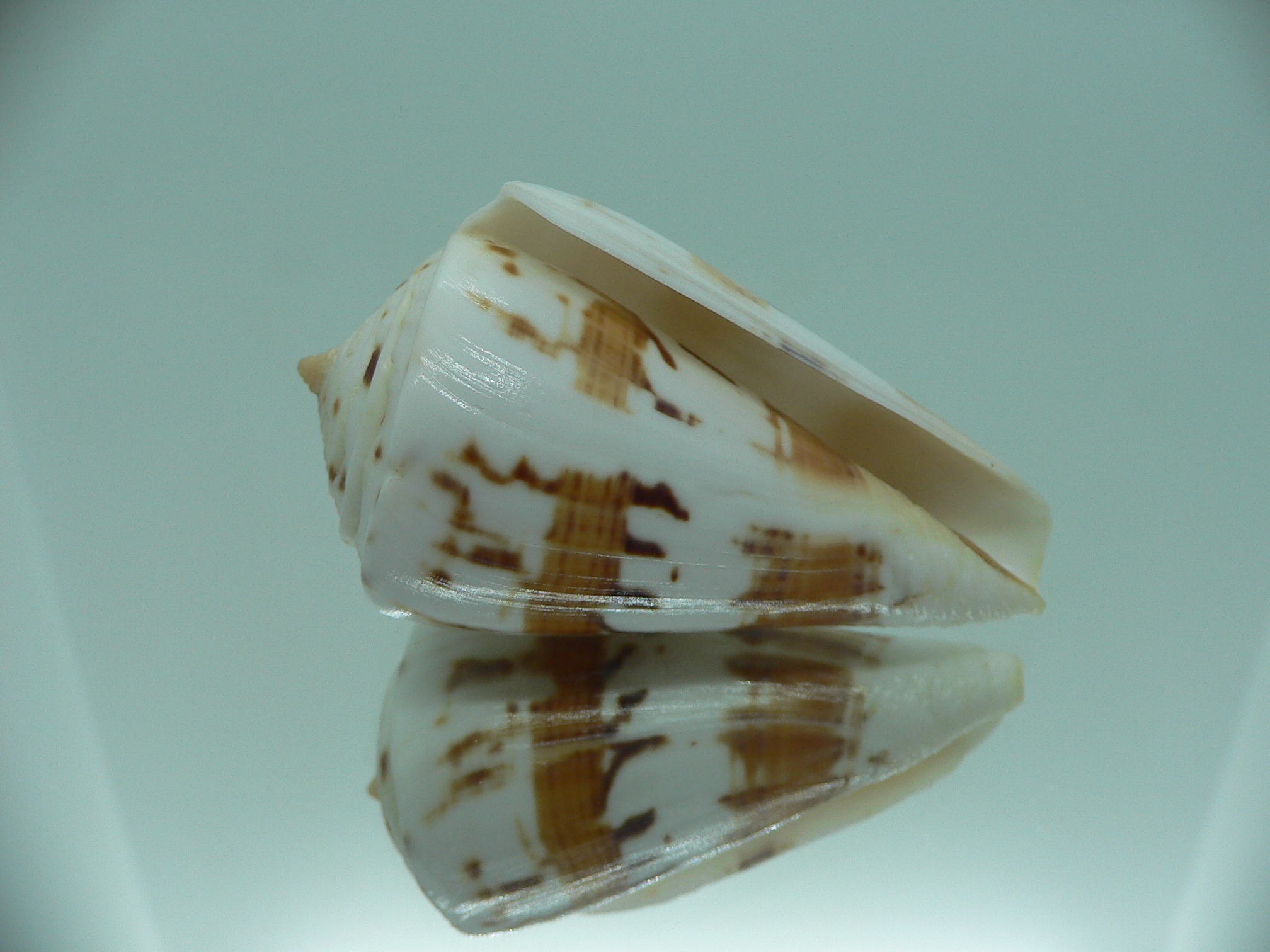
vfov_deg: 40.7
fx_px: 1284
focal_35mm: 35
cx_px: 635
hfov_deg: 52.6
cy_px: 476
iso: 80
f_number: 2.8
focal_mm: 4.6
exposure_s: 1/80
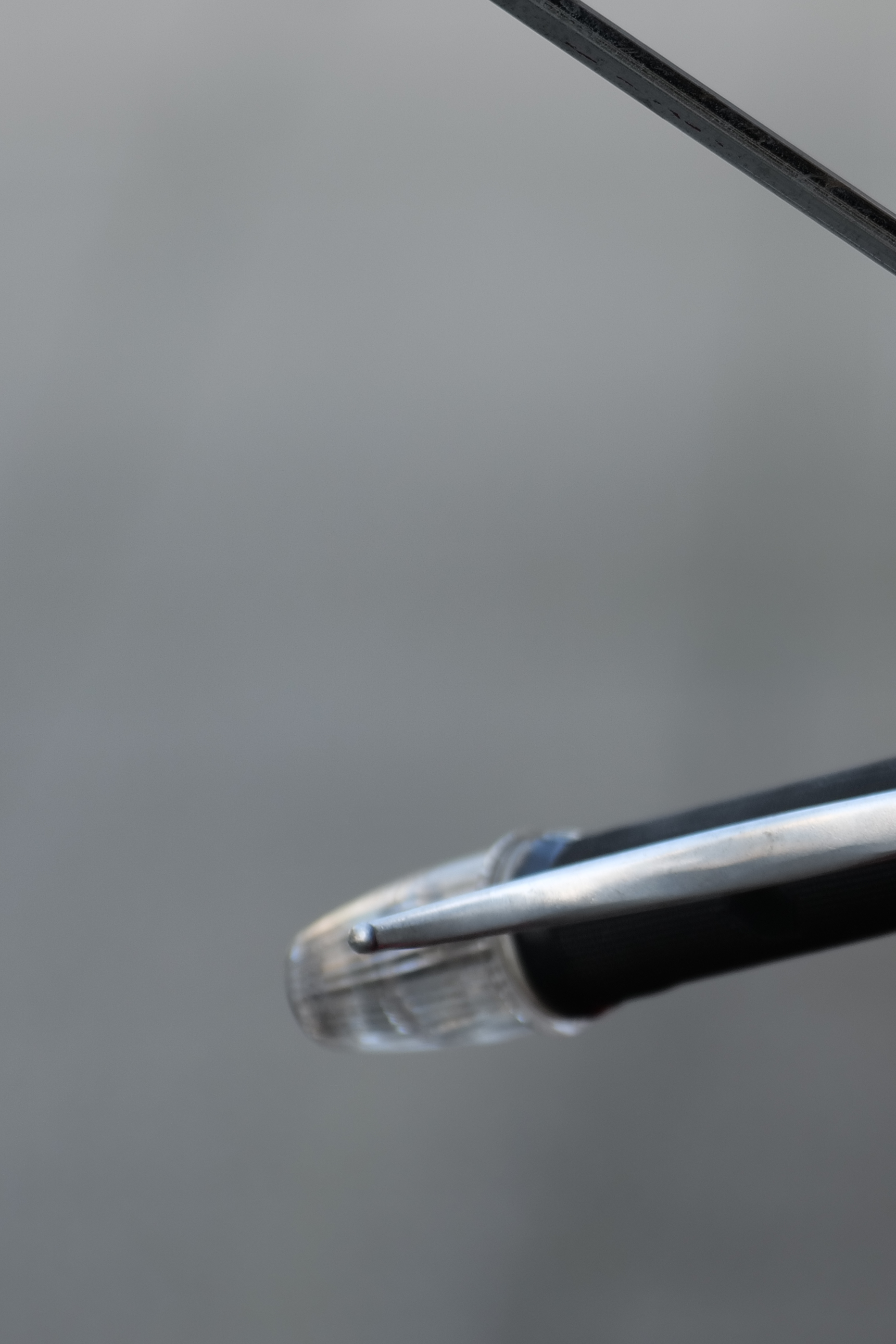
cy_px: 751
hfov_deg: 2.3
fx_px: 22364
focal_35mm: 599
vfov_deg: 3.4
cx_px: 1216
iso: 100
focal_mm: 200
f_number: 4
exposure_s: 1/80
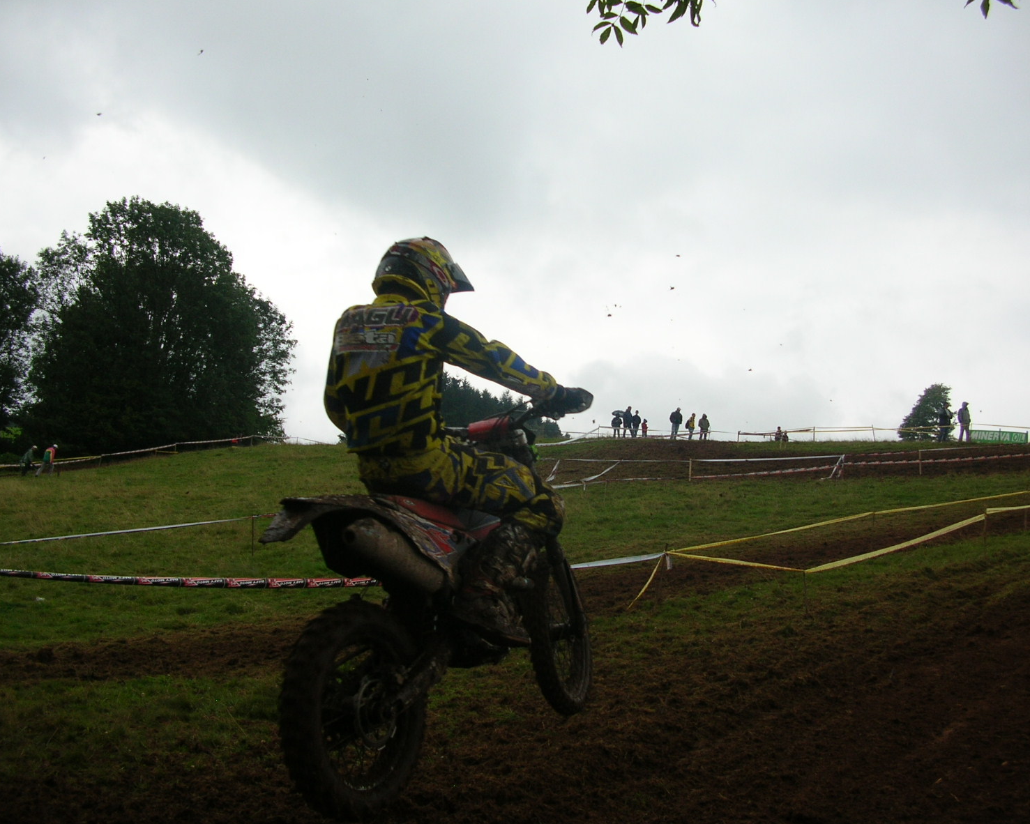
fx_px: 1128
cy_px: 415
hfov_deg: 49.1
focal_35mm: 37
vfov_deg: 40.1
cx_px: 533
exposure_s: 1/552
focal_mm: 5.8
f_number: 2.8
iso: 50
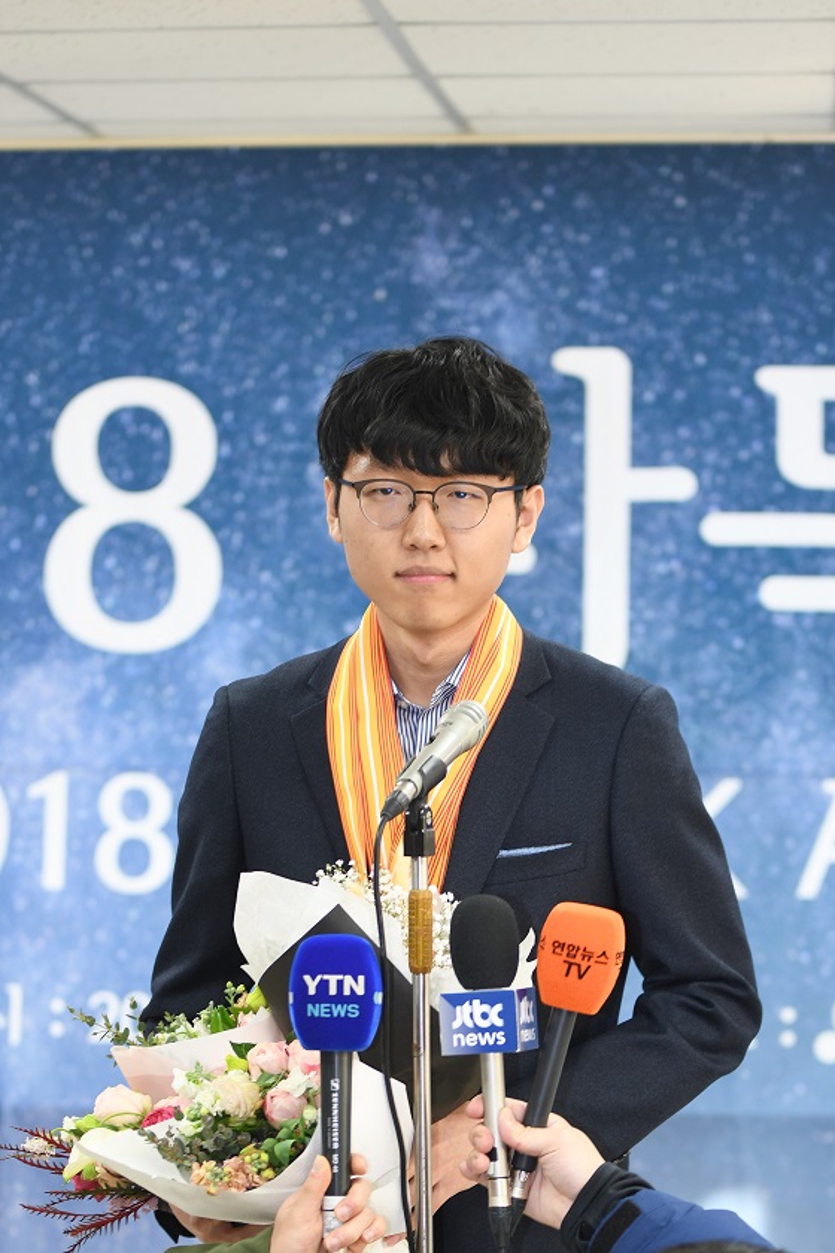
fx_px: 2714
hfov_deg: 17.5
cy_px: 626
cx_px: 418
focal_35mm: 78
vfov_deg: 26.0
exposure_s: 1/60
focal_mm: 78
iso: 200
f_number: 2.8
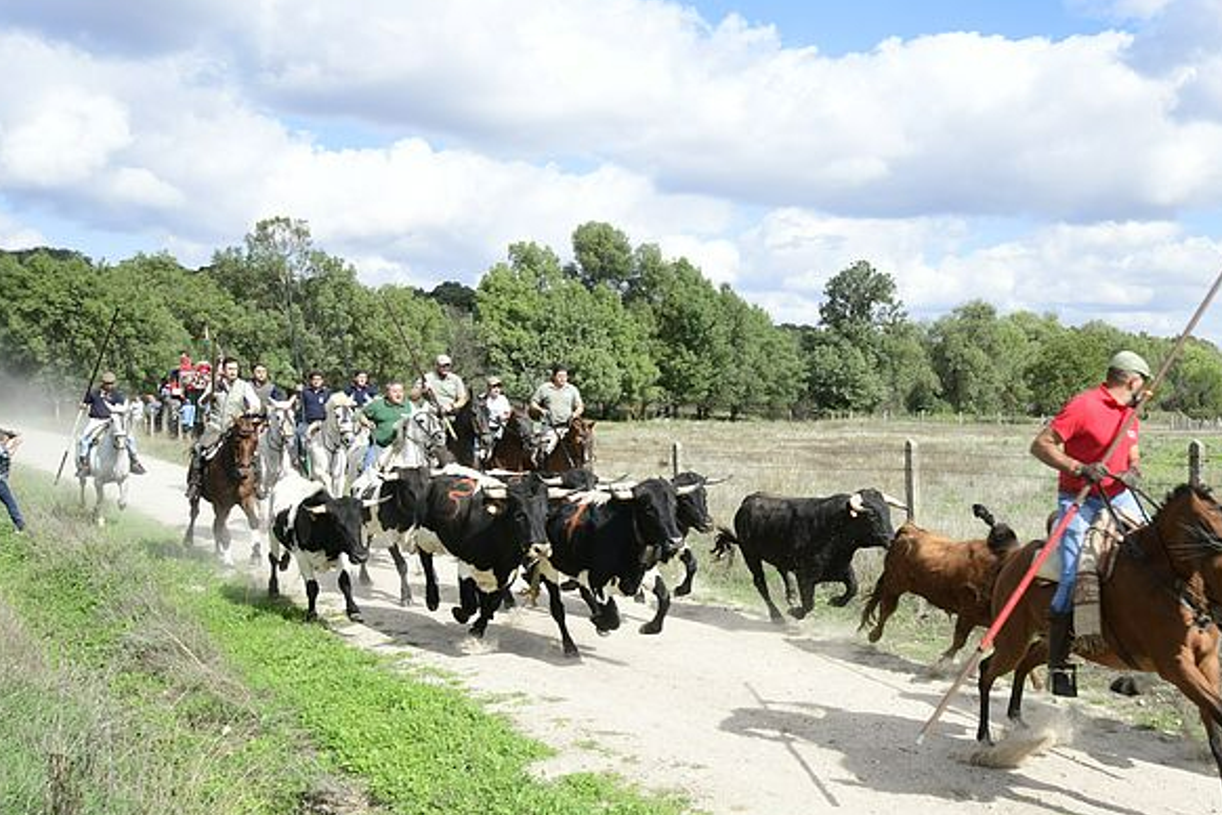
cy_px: 461
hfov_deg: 49.6
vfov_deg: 35.0
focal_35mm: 38
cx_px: 834
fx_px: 1290
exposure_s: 1/320
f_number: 9
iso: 250
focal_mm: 26
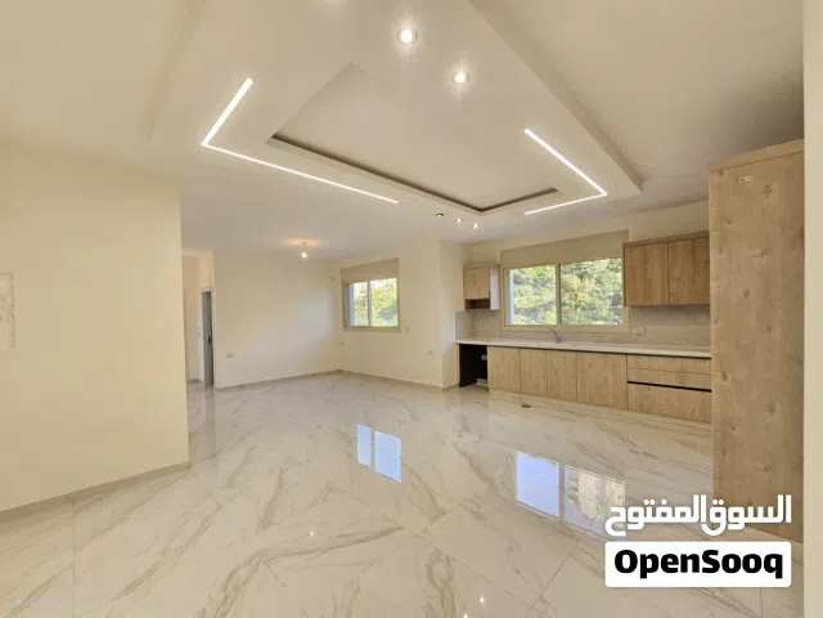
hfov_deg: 106.2
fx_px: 309
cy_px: 309
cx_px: 412
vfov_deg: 89.9
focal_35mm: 13
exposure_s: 1/50.3
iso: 64
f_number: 2.2
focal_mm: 2.2
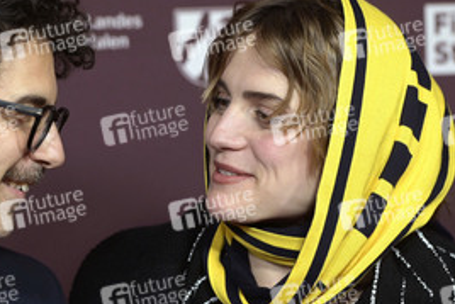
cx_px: 167
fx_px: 4249
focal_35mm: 336
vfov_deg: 4.1
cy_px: 168
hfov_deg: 6.1
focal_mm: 200
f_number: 4.5
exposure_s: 1/400
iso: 1250
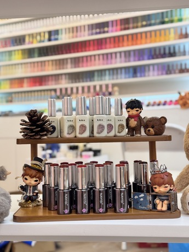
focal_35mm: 48
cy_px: 126
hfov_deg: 30.3
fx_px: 349
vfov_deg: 39.7
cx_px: 94
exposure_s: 1/50
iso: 160
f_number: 1.78
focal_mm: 6.76
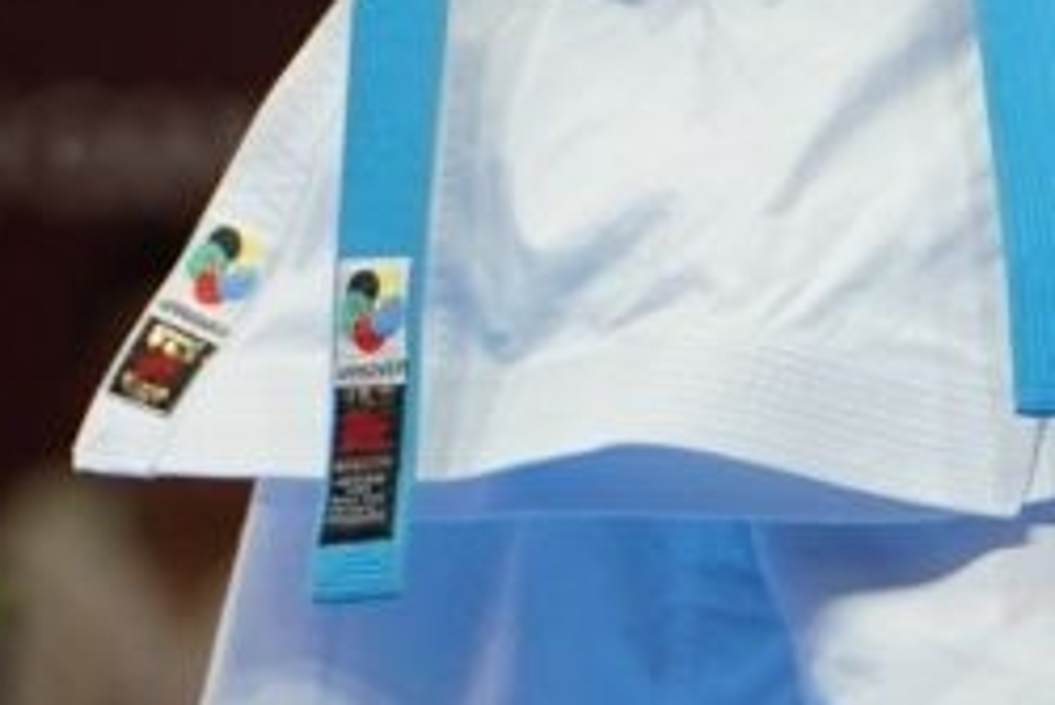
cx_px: 295
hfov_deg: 1.3
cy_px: 76
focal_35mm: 1561
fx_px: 45771
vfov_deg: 0.9
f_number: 4
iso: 1250
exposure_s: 1/500
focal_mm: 217
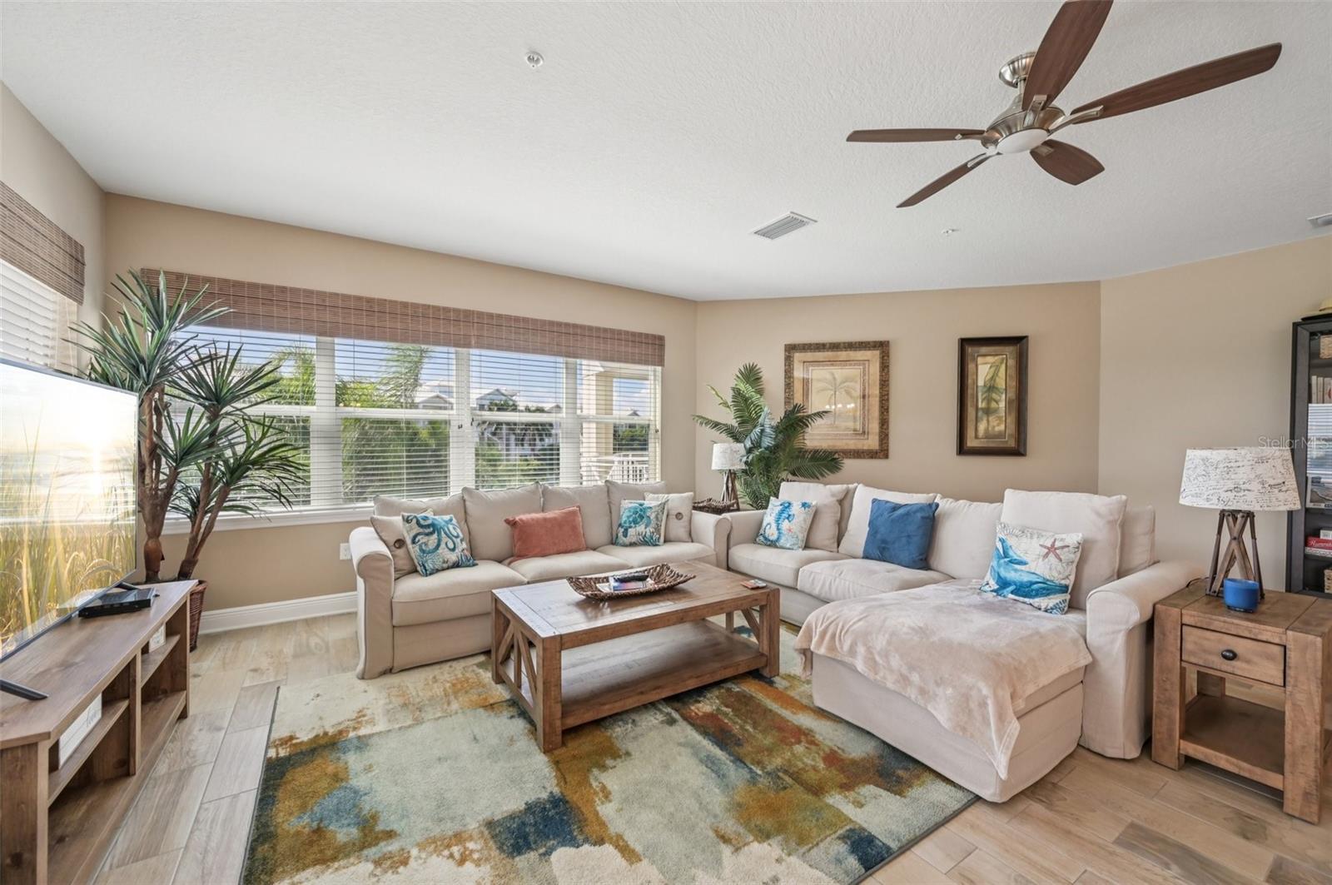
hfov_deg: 104.3
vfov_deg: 81.1
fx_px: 517
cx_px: 666
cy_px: 442
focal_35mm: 14
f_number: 8
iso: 400
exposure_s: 1/200
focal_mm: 14
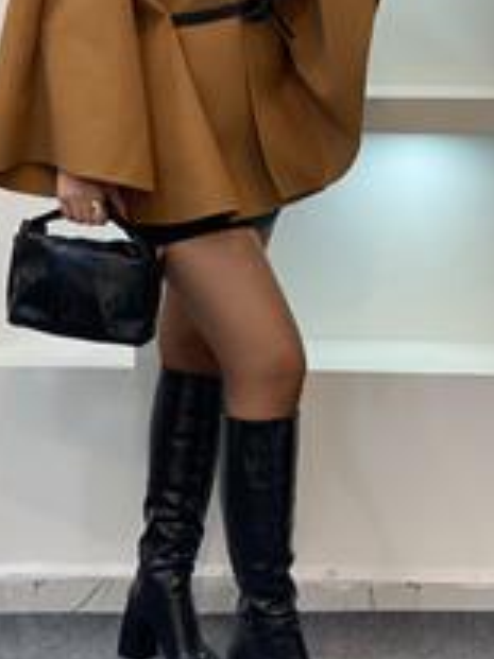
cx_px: 153
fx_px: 1981
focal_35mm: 104
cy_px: 161
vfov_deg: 18.8
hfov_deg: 14.2
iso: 80
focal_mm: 6
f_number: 2
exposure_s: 1/100
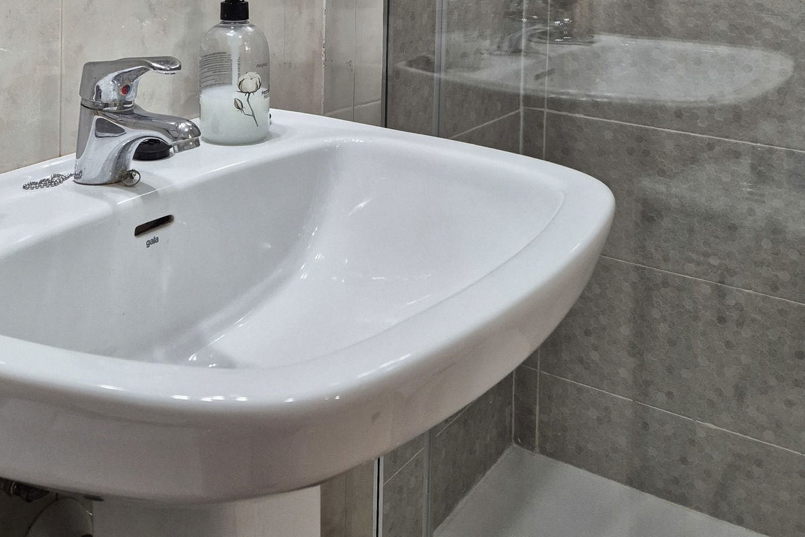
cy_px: -59
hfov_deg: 45.2
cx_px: 319
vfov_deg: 28.3
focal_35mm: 43
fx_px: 961
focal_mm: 5.4
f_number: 1.8
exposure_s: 1/100
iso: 160
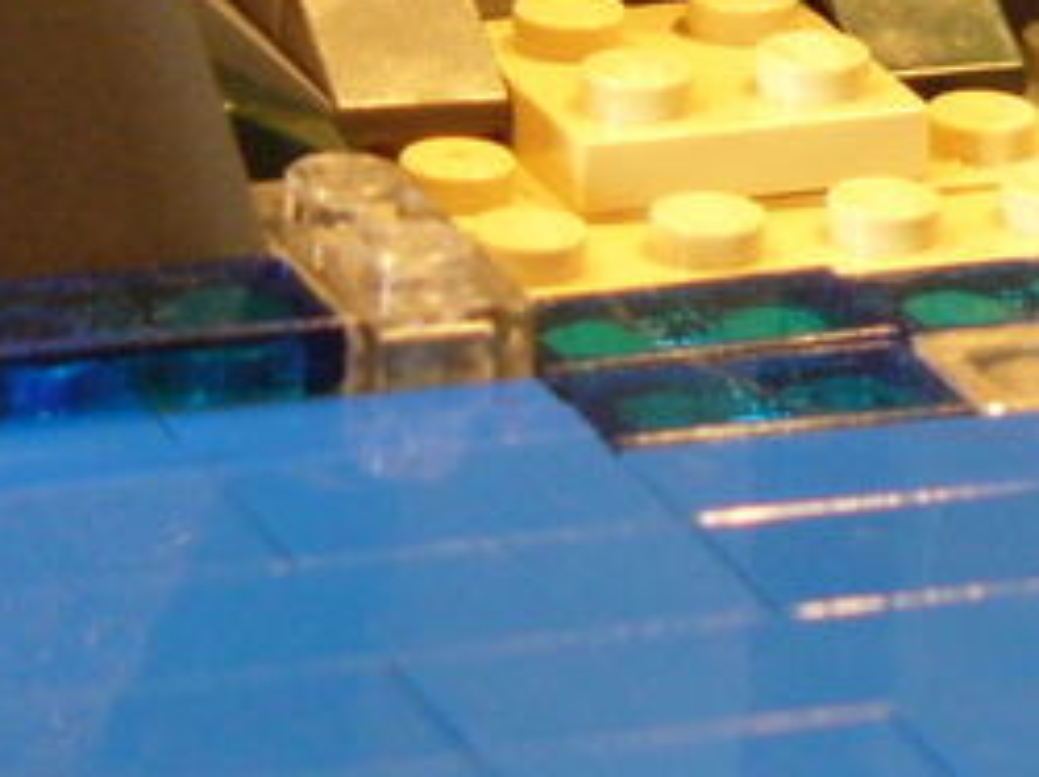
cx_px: 1222
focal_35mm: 314
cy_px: -137
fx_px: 9416
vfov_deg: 4.7
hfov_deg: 6.3
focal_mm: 16.1
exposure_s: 1/8
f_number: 3.5
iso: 200
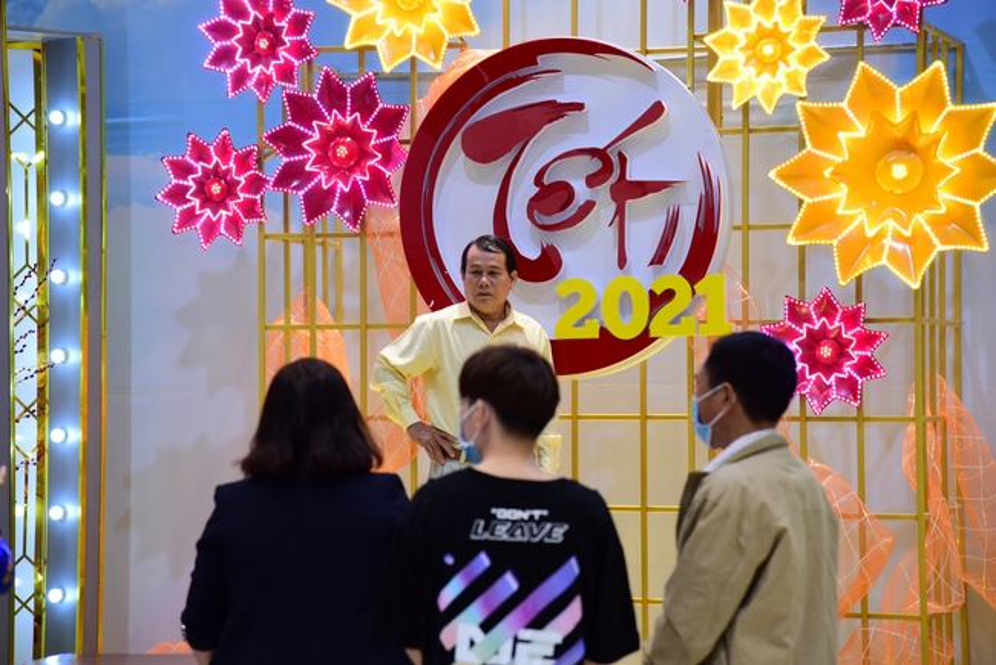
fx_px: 3321
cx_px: 498
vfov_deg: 11.4
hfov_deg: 17.1
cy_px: 332
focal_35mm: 120
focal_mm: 120
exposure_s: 1/60
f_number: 4.5
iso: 1000
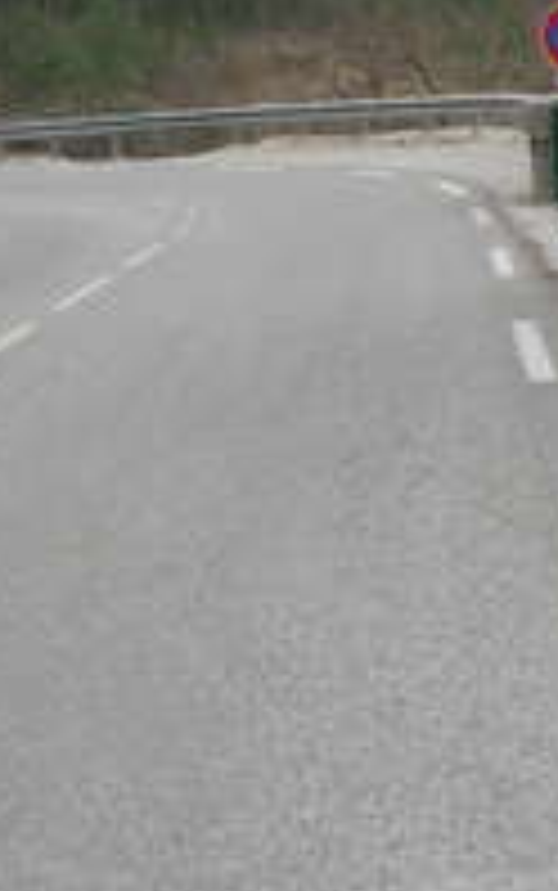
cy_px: 32
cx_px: 891
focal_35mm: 122
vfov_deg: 16.8
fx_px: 2964
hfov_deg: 10.3
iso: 79
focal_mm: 6.3
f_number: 2.9
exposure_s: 1/296
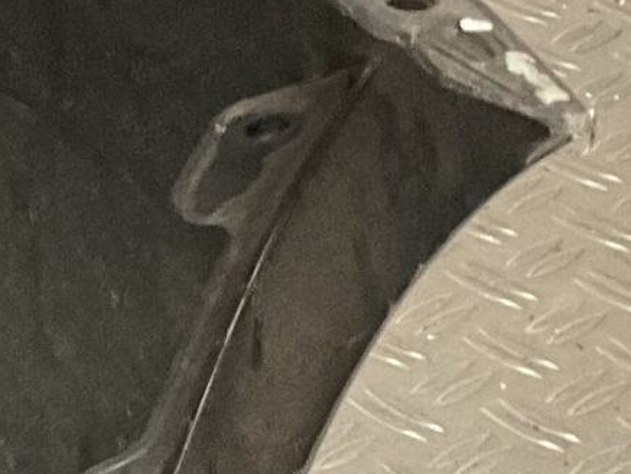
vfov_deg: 8.7
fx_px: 3100
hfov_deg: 9.6
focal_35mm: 170
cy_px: 100
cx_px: -1106
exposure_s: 1/60
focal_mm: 3
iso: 100
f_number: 1.8
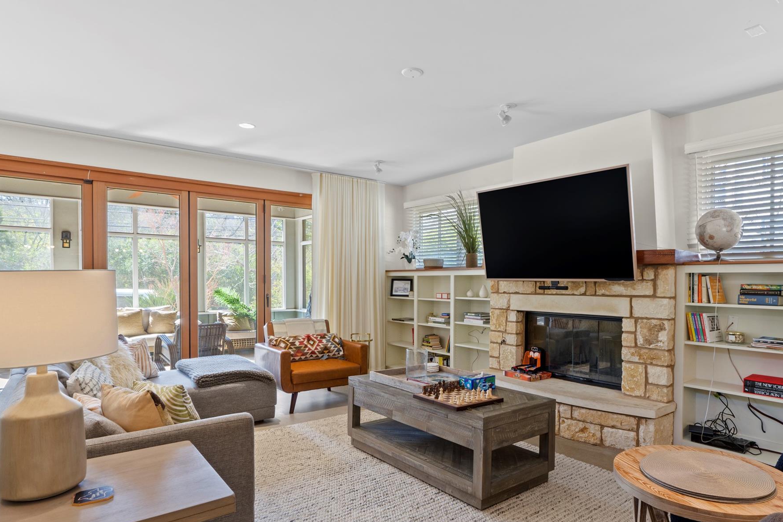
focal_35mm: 23
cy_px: 295
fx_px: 491
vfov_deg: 55.8
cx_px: 437
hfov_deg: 76.8
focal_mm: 13
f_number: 11
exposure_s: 2
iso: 250
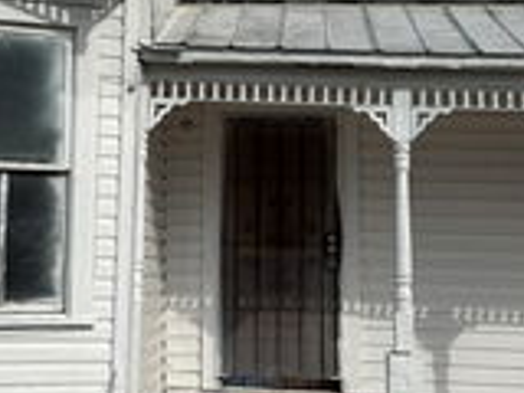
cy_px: 128
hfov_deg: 25.3
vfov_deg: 19.1
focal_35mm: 77
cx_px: 196
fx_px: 1166
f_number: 1.78
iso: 80
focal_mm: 6.76
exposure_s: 1/14286
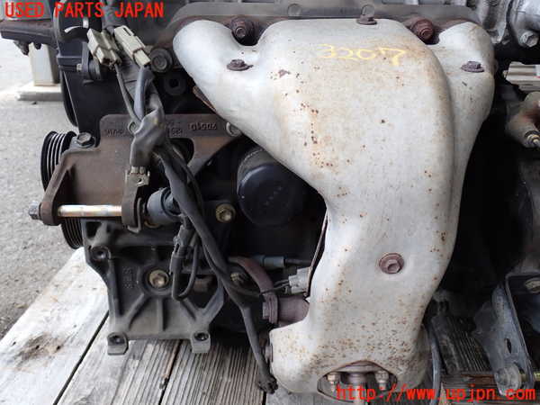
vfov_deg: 44.2
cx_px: 270
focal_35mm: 32
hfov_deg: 56.8
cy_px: 202
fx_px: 499
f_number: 3.2
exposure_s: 1/80
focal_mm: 5.79
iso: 100
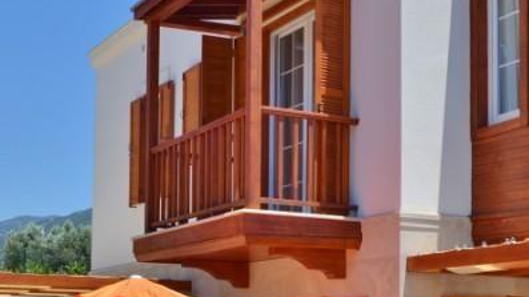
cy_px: 299
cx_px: 298
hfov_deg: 28.9
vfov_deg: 16.2
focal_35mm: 73
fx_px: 1024
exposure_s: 1/250
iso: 100
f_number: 8
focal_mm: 18
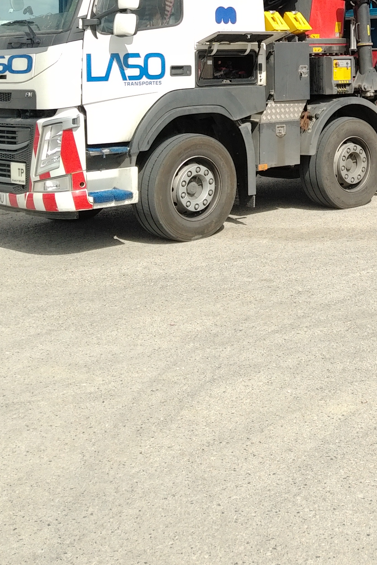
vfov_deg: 30.7
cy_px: 13
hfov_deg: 21.4
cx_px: 388
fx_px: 958
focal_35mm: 61
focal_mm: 4.52
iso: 100
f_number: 2
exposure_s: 1/1790
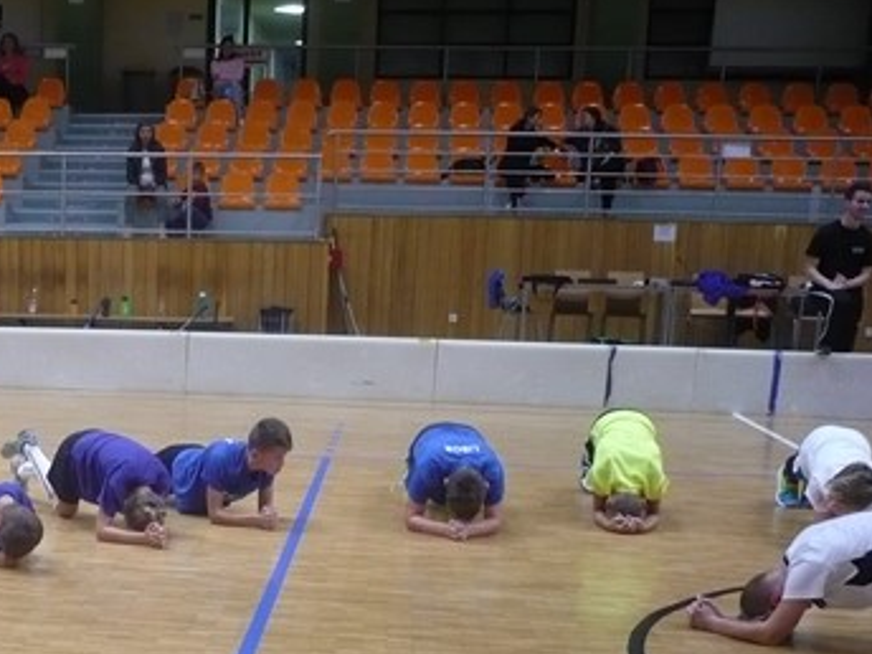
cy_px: 555
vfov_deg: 23.5
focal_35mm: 61
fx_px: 1537
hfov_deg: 30.5
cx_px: 114
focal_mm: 5.8
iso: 250
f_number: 2.8
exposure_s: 1/30
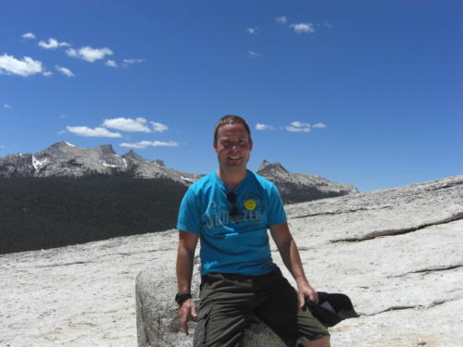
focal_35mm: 38
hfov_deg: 49.0
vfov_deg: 37.7
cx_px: 232
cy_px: 174
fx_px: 508
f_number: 8
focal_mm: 7.9
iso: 80
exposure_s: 1/320
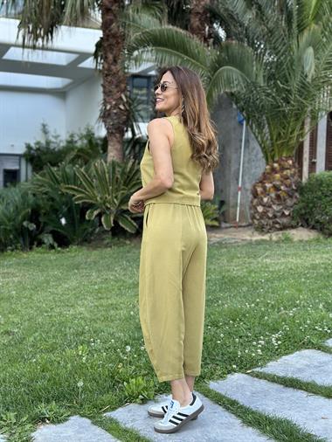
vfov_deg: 39.6
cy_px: 221
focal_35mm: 48
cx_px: 166
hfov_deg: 30.3
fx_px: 613
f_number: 1.78
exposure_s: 1/218
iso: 80
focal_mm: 6.86
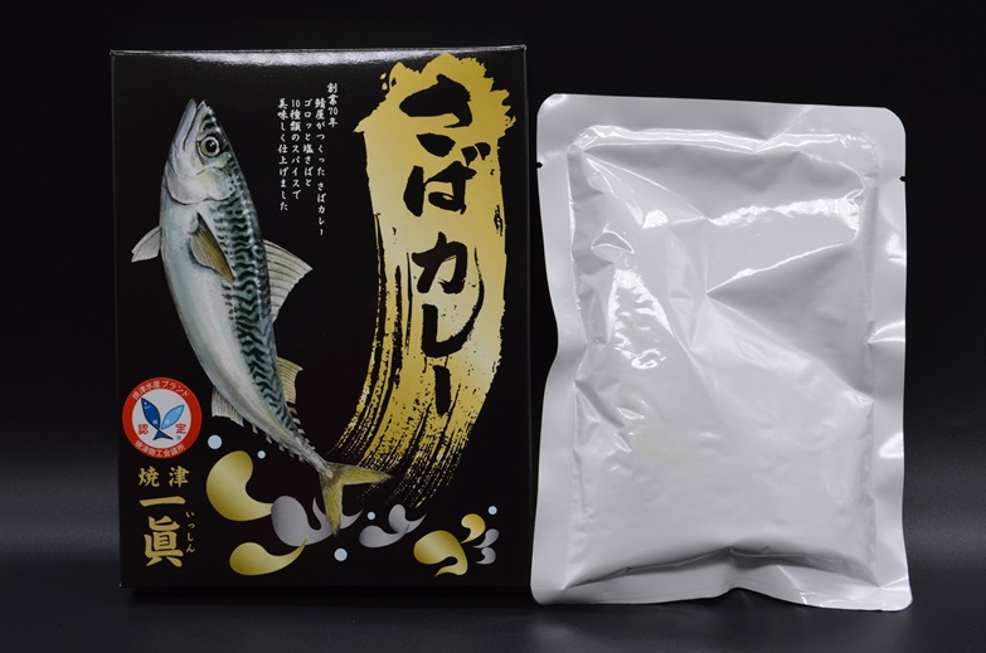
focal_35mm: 46
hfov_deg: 42.8
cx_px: 502
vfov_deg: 29.1
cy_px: 321
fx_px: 1258
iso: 400
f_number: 8
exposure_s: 1/100
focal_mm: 30
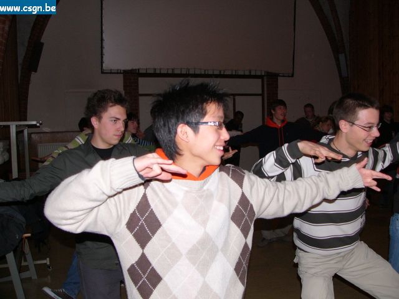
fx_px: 415
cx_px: 200
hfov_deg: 51.4
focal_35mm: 36
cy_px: 150
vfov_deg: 39.7
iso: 100
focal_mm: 6
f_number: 2.8
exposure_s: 1/60
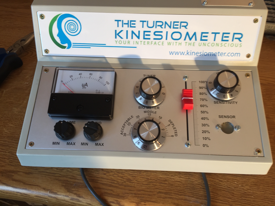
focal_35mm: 29
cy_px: 103
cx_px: 138
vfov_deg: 48.2
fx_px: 230
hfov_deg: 61.7
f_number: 2.2
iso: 32
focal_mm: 4.15
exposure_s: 1/50
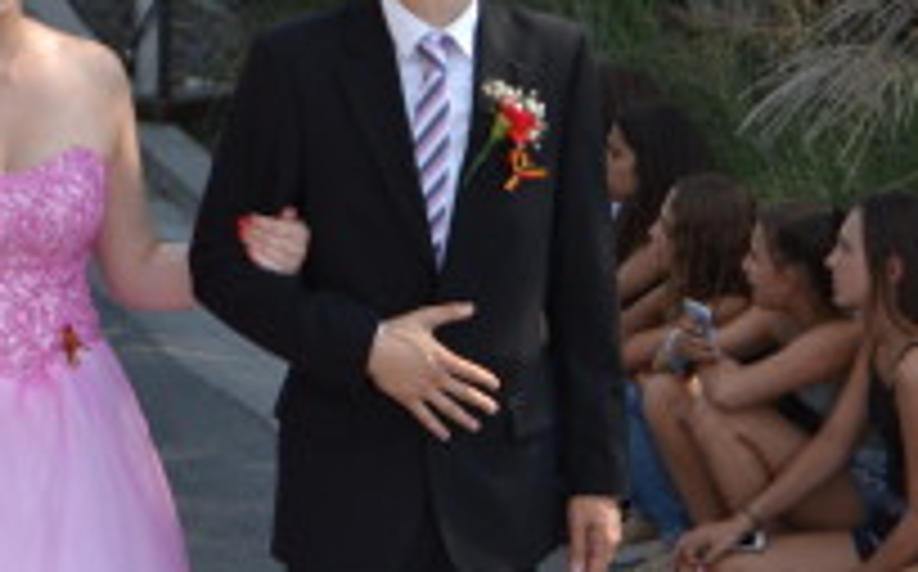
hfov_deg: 10.6
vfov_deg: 6.6
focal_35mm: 198
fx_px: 4953
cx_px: 202
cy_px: 383
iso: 100
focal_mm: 55
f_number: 5.6
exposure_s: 1/160
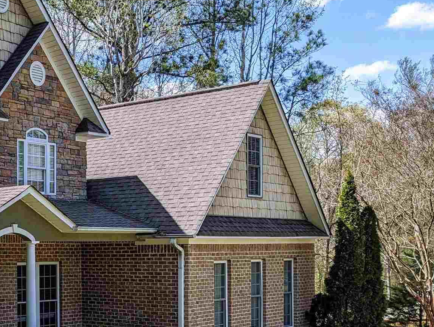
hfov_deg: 27.2
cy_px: 249
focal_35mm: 64
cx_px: -66
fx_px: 803
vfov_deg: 22.7
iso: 42
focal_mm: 6.81
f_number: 1.85
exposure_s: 1/1133
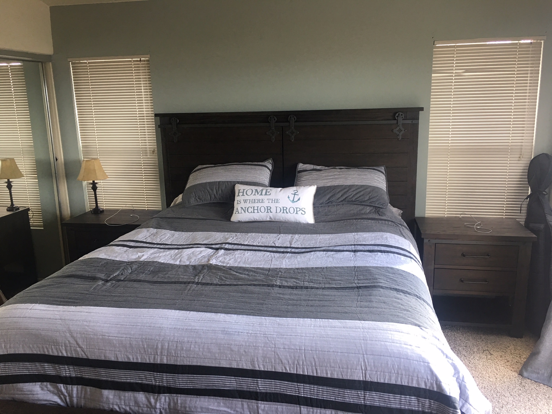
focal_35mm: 29
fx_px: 462
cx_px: 276
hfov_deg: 61.7
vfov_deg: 48.2
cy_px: 207
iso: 25
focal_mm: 4.2
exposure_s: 1/30
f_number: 2.2
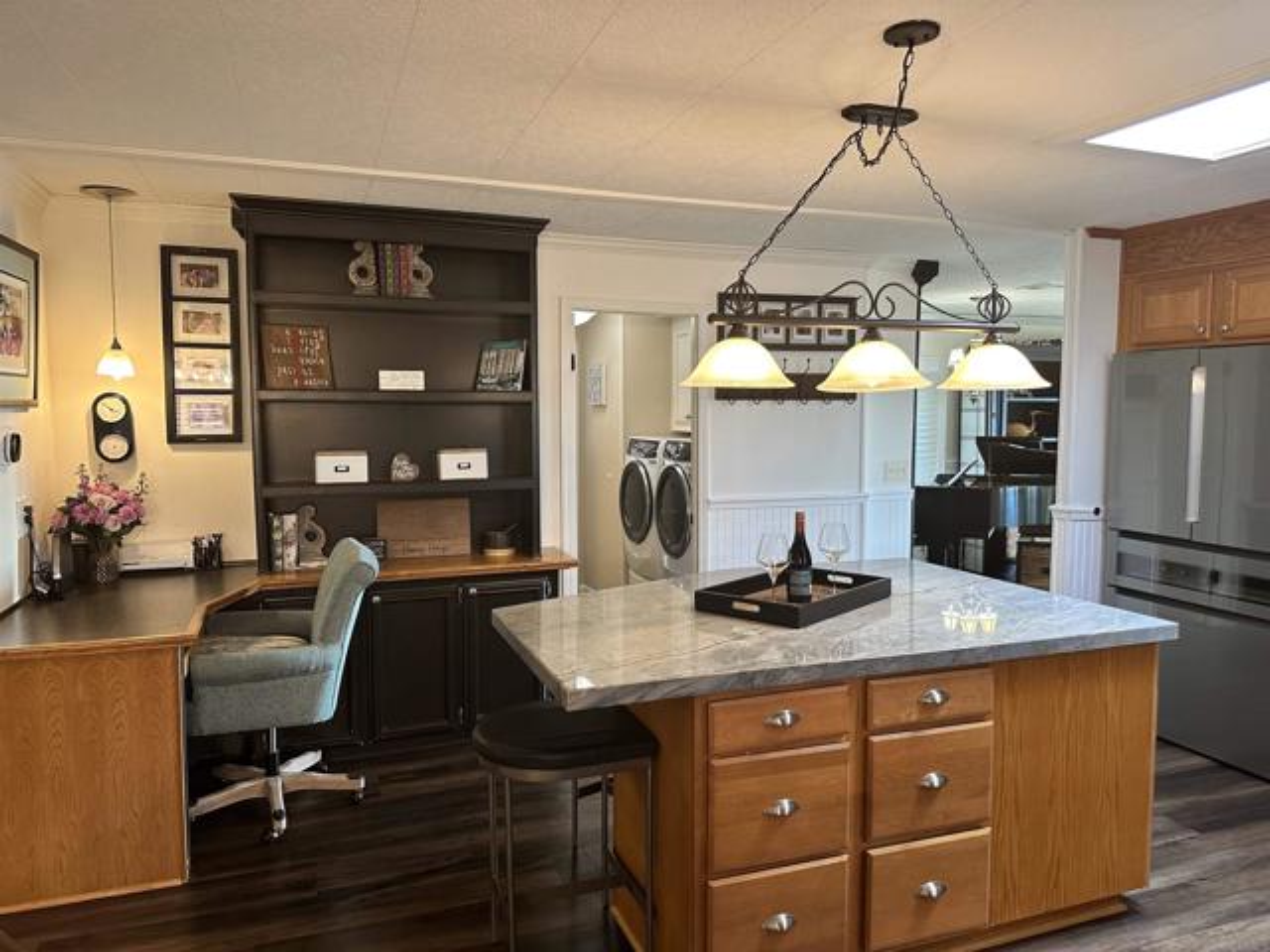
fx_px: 881
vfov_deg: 56.8
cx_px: 635
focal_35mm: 24
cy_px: 476
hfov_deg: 71.6
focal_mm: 6.86
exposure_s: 1/60
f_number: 1.78
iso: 200
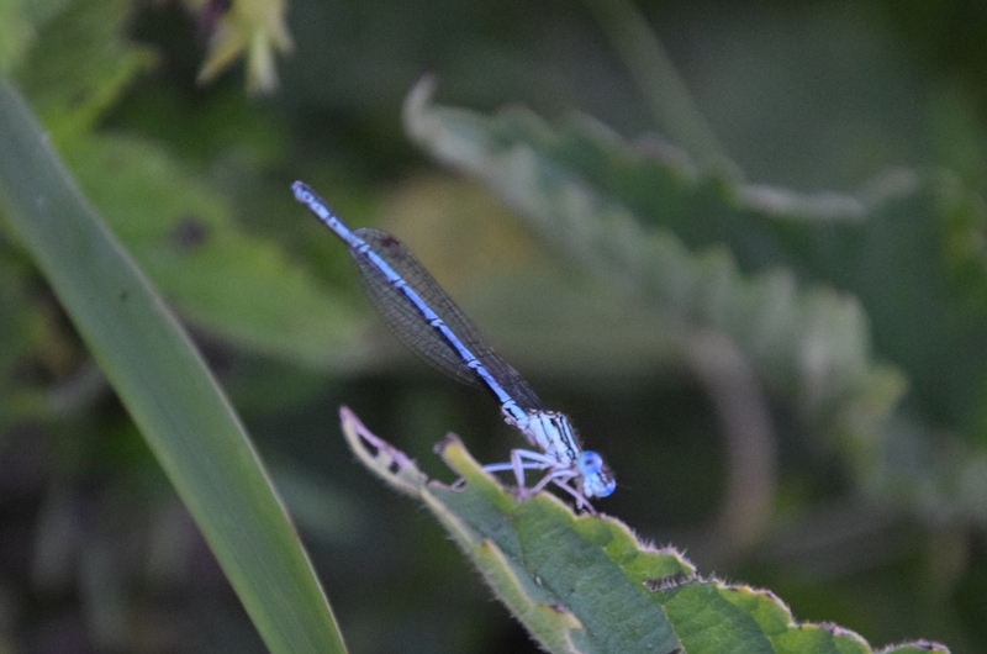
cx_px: 494
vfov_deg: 8.7
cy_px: 327
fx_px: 4310
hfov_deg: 13.1
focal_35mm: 158
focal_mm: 105
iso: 3200
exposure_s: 1/100
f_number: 5.6
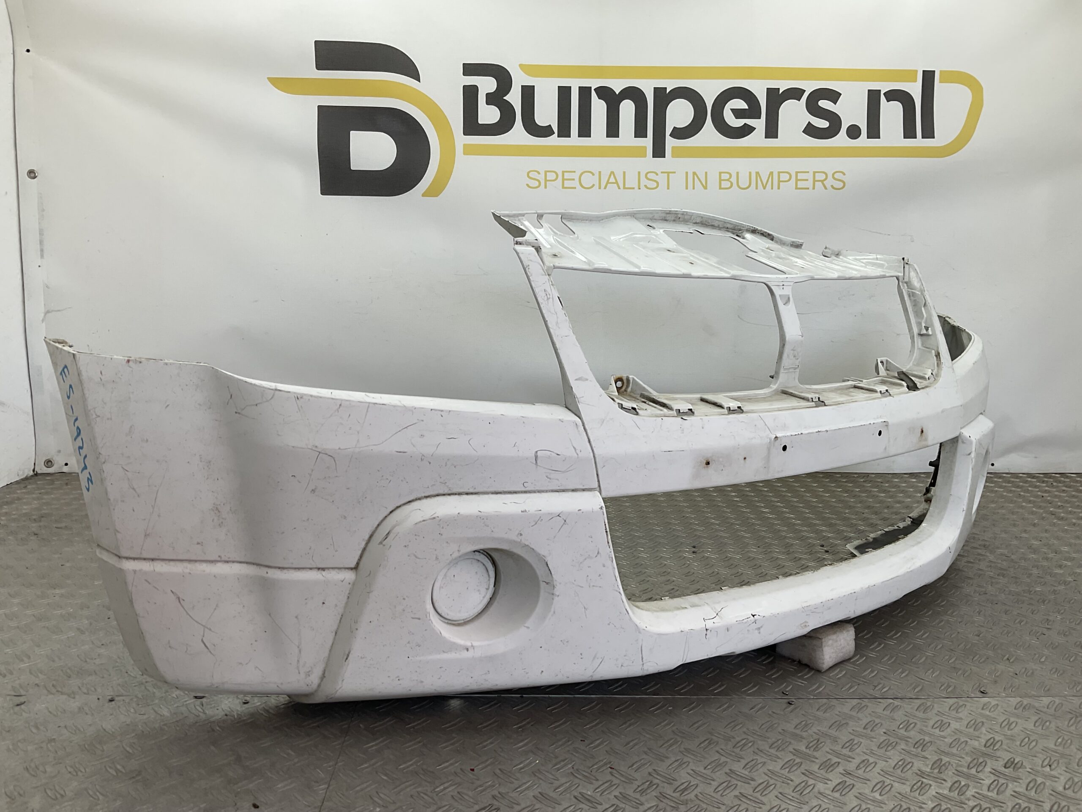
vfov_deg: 48.2
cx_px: 541
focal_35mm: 29
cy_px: 406
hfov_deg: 61.7
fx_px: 906
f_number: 1.8
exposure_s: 1/188
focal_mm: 3
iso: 16
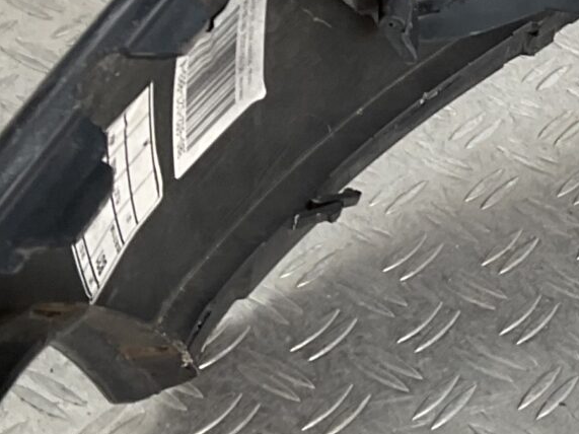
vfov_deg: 11.3
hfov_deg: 14.0
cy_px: 19
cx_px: 924
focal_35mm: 130
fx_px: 2174
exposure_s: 1/133
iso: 16
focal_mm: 3
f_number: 1.8
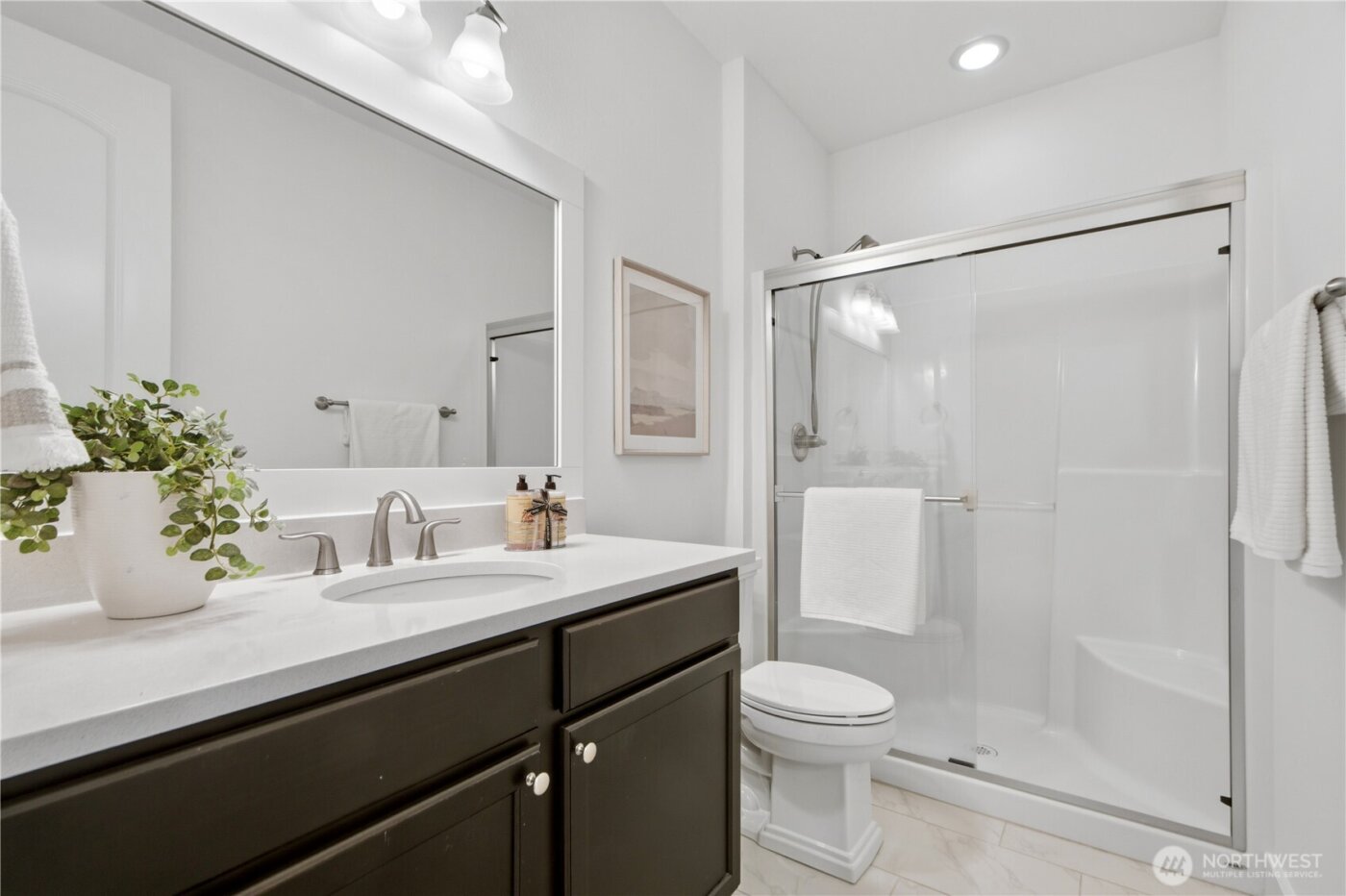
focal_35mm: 16
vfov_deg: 73.7
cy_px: 448
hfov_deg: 96.8
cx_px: 673
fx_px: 598
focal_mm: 16
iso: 400
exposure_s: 1/100
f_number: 9
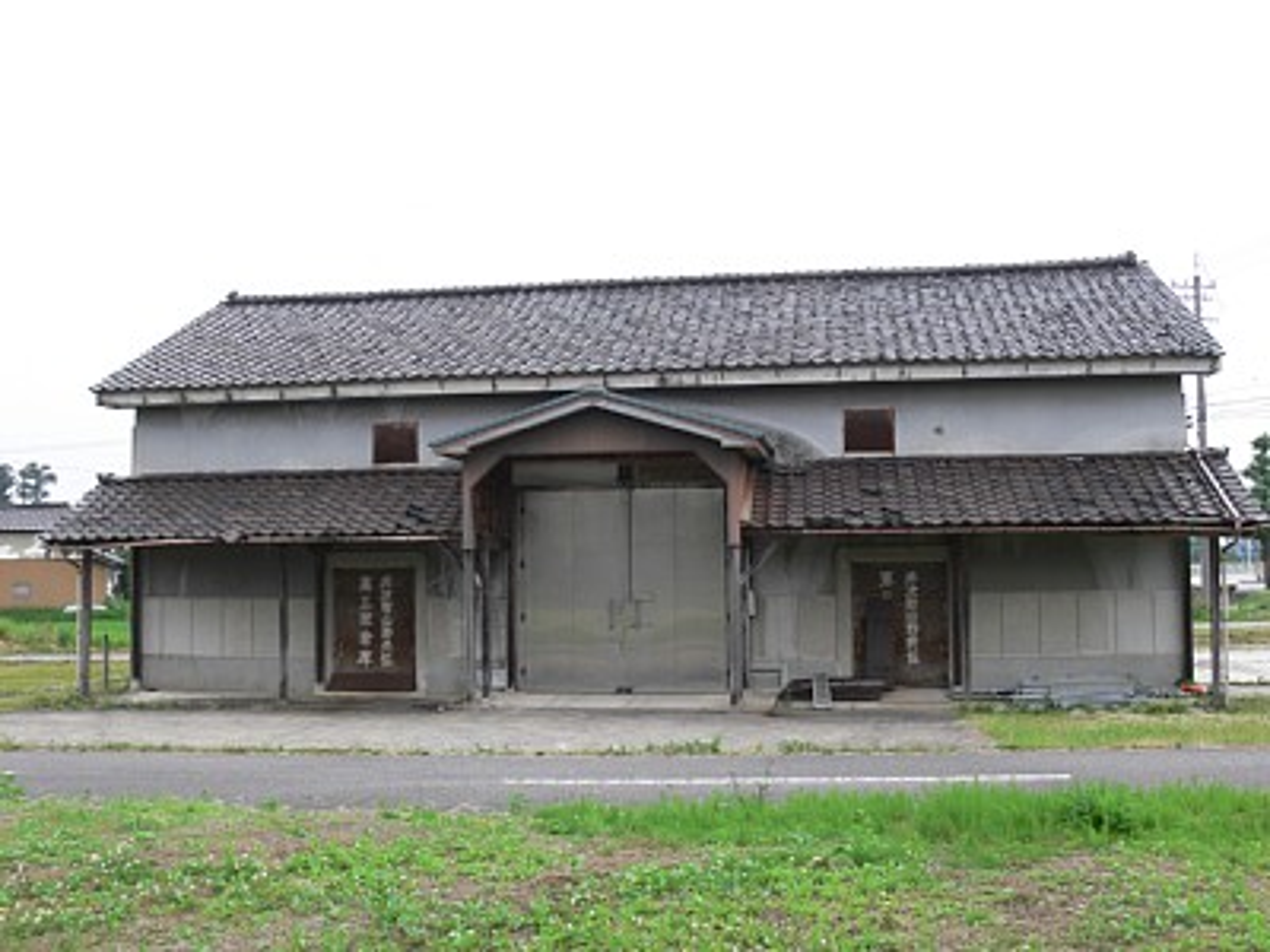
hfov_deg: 52.6
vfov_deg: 40.7
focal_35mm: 35
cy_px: 476
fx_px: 1284
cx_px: 635
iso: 80
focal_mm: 7.4
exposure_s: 1/125
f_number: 4.5
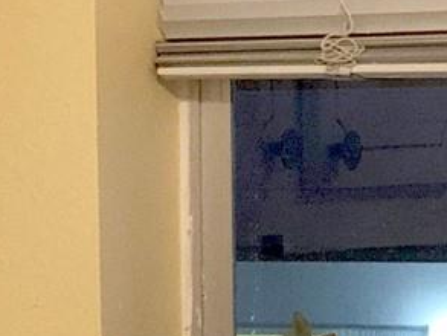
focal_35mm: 284
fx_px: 3669
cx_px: -259
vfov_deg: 5.2
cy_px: 443
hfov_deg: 6.9
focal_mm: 6
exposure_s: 1/20
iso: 160
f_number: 2.4
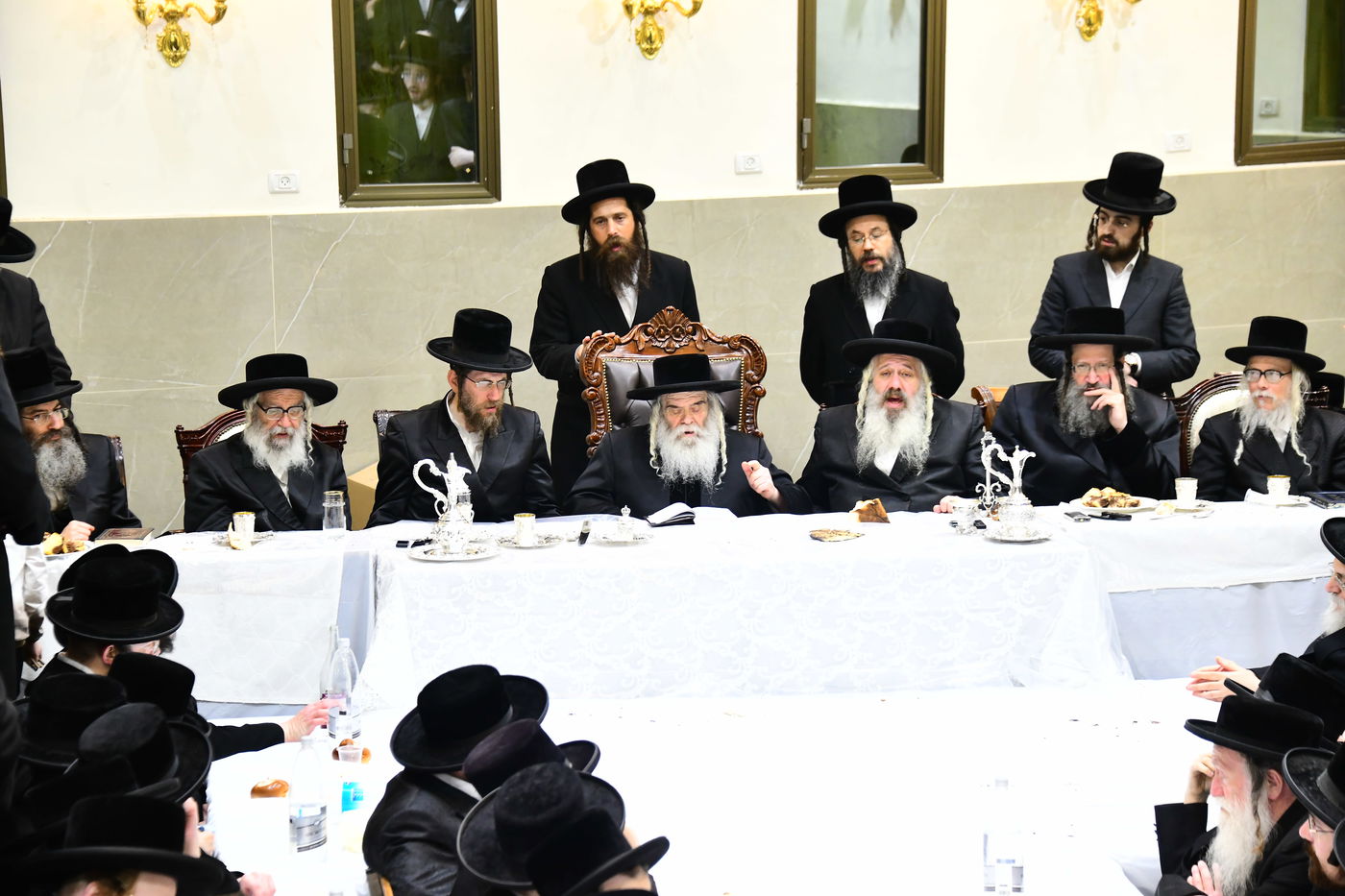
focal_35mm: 105
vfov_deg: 13.0
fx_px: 3922
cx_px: 672
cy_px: 448
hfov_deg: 19.5
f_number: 5.6
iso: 2500
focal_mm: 105
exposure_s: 1/200
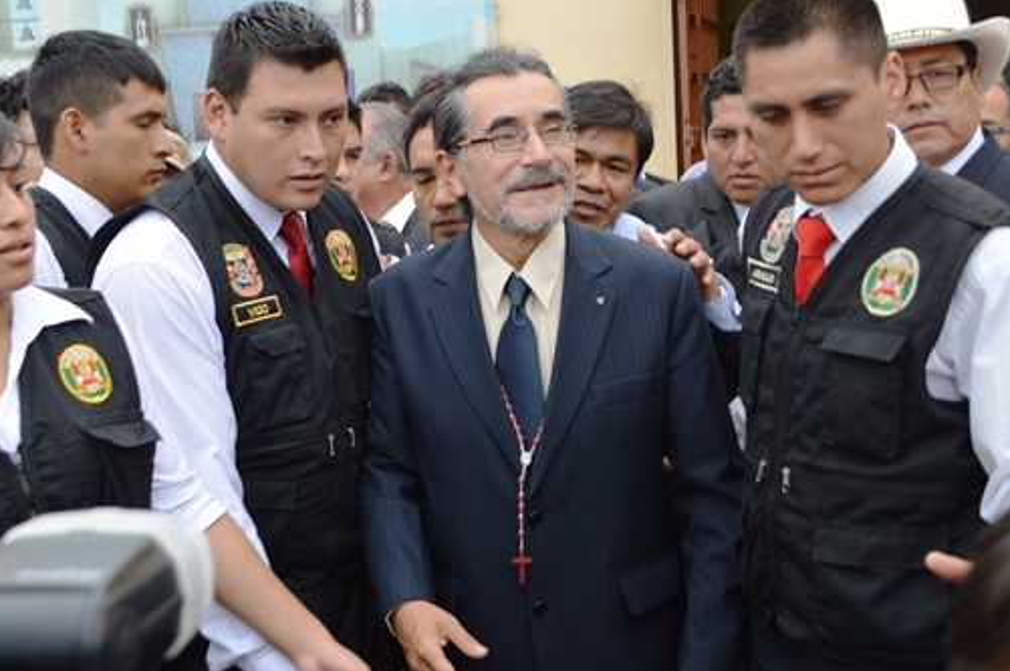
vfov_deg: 29.2
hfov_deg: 42.8
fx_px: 1289
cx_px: 468
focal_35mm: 46
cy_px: 298
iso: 125
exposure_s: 1/125
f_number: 5.6
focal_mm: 24
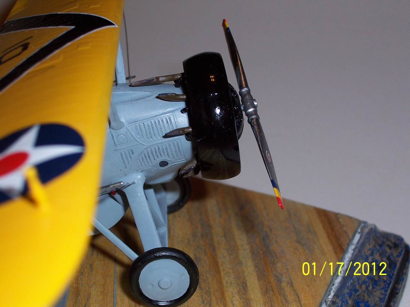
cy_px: 154
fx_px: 782
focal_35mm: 66
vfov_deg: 22.3
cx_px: 205
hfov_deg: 29.4
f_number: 4
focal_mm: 10.8
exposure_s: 1/90
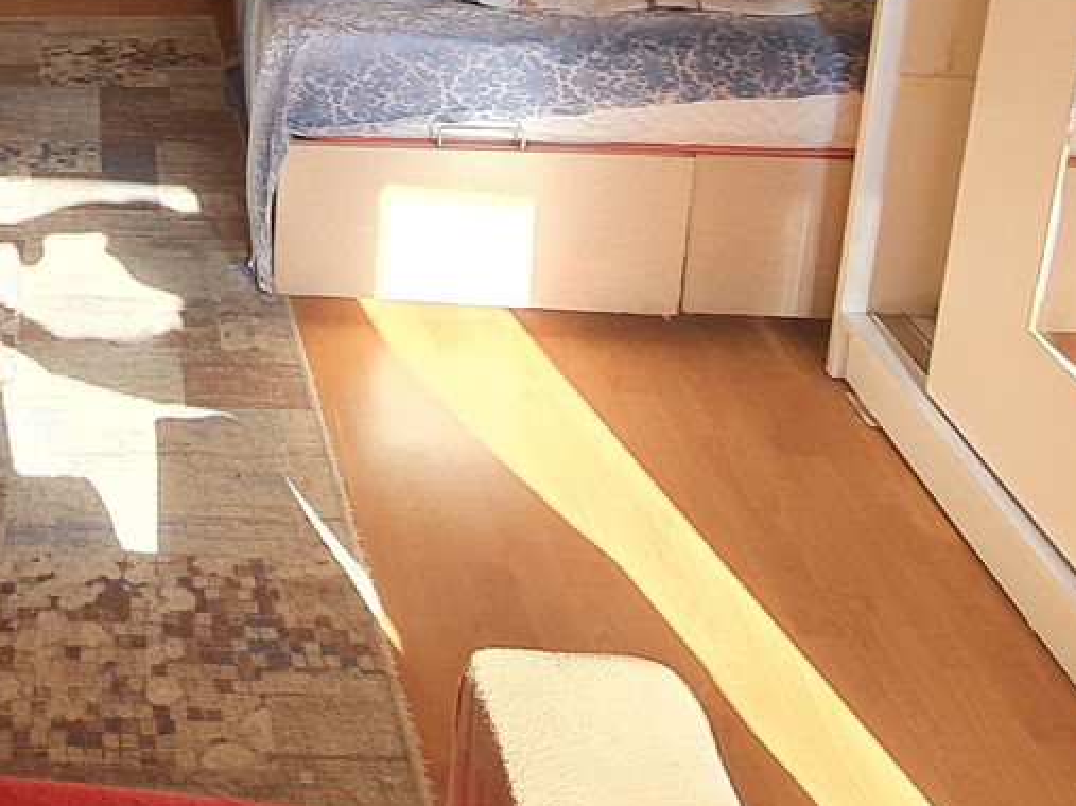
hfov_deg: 39.9
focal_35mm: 41
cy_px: -117
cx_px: -17
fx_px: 1274
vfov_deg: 30.7
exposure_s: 1/50
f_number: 2.2
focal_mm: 1.8
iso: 50
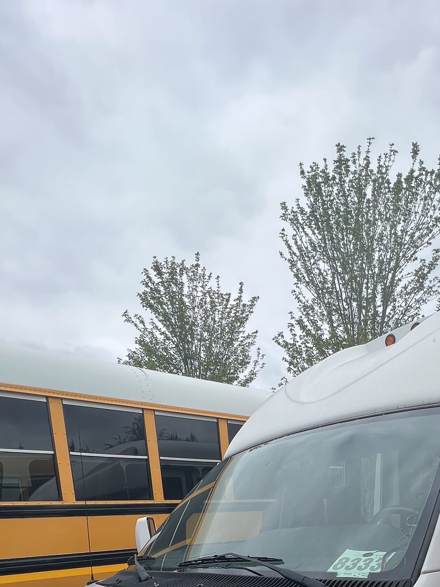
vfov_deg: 50.6
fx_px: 458
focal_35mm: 27
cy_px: 606
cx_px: 318
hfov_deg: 49.7
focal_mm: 1.57
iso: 32
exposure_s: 1/1647
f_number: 1.8
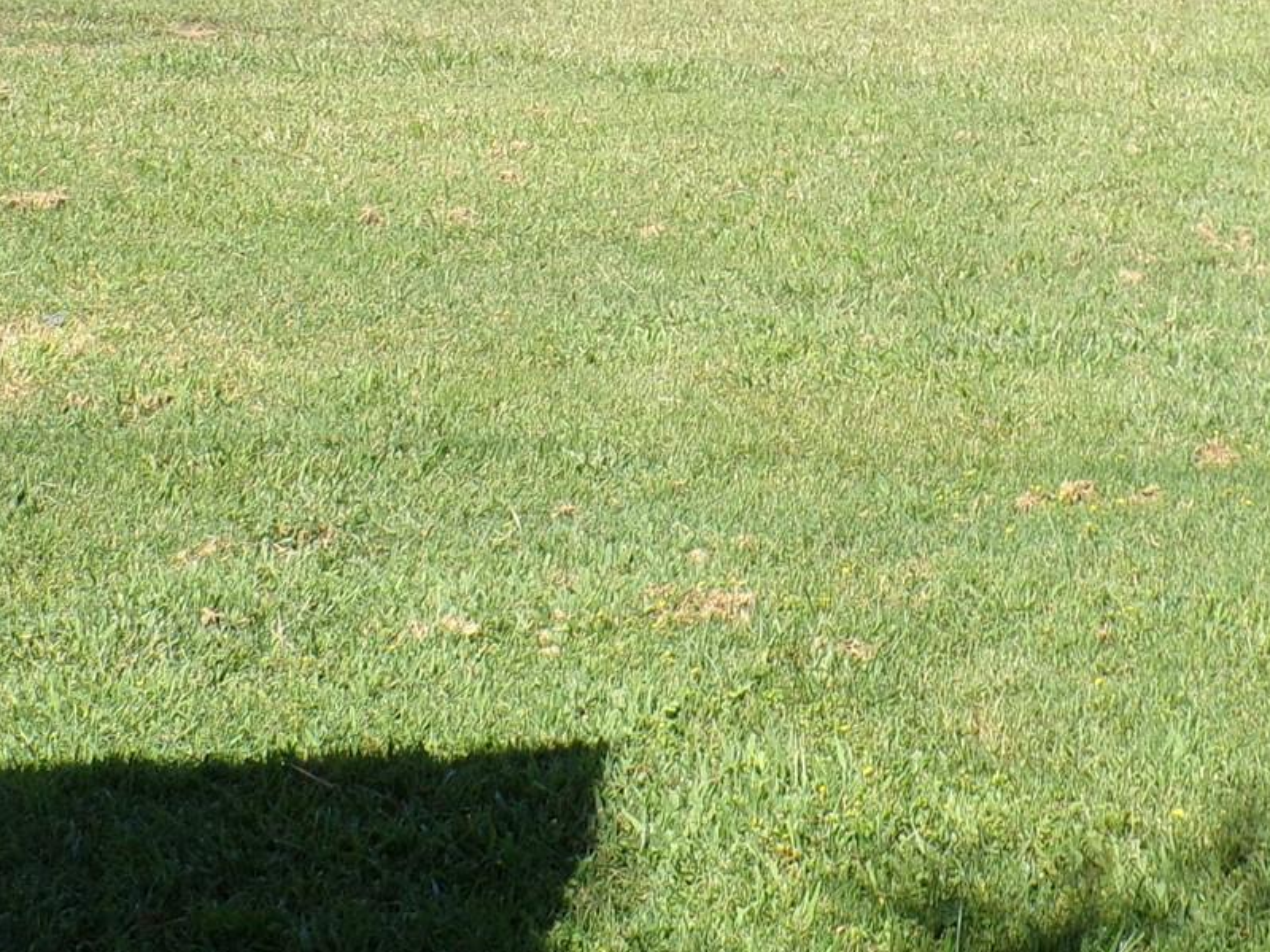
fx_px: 3008
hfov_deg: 23.7
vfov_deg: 17.5
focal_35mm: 82
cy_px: -29
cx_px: 903
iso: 80
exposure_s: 1/900
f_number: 3.2
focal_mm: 5.8
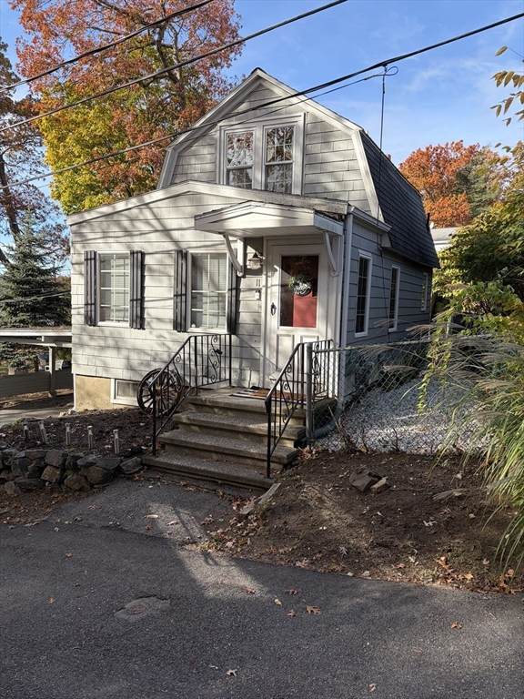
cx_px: 262
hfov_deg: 53.1
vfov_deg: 67.3
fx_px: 525
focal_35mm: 26
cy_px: 350
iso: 50
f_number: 1.6
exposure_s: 1/1032
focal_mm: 5.96
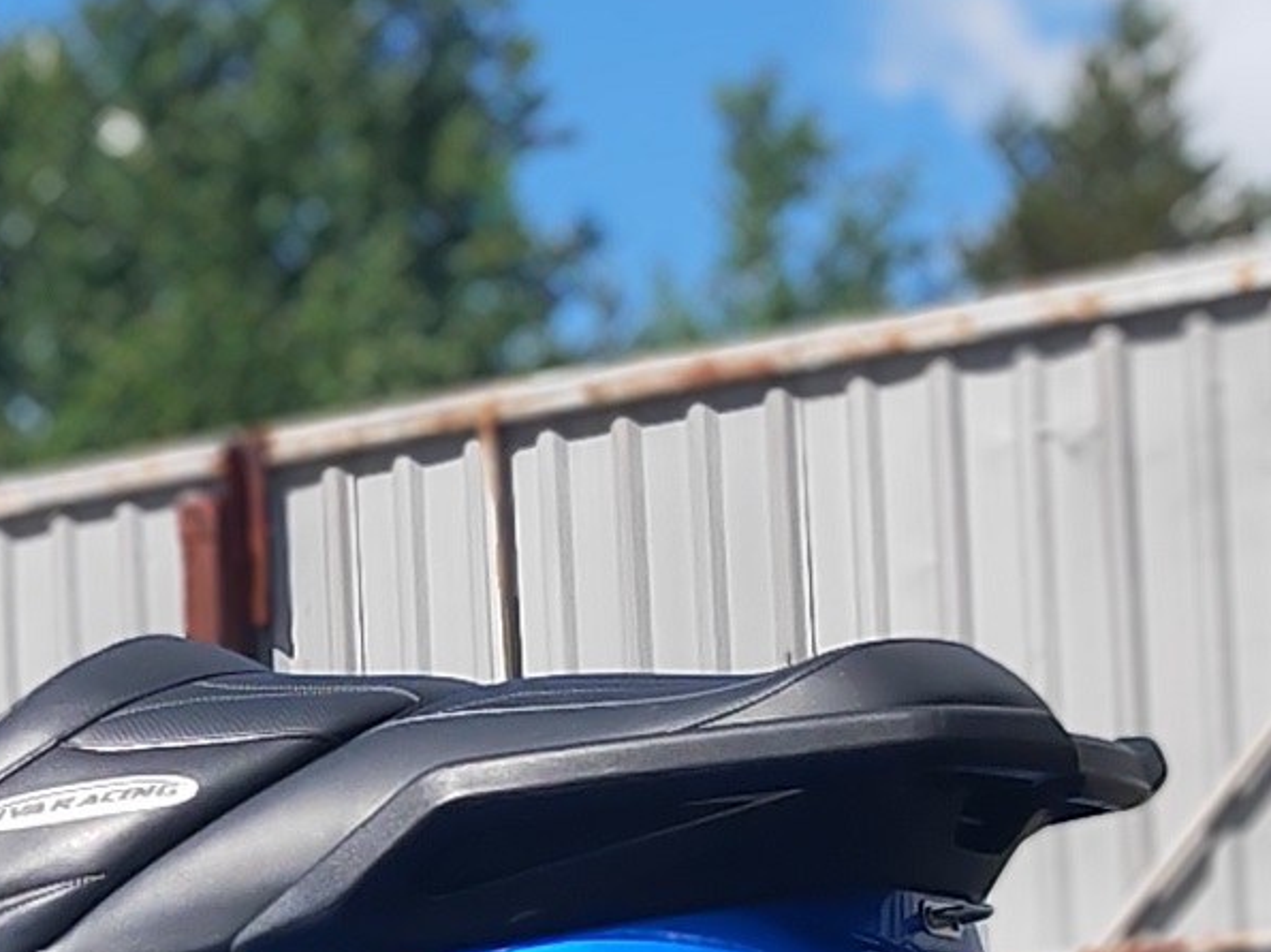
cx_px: -130
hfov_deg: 10.5
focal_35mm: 186
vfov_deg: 7.9
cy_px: 984
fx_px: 6828
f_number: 2
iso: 50
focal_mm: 5.53
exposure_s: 1/2492
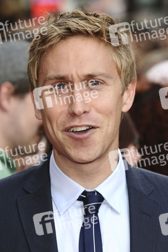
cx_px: 84
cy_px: 126
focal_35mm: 195
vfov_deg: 10.5
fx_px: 1364
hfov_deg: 7.0
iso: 320
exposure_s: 1/200
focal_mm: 130
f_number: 5
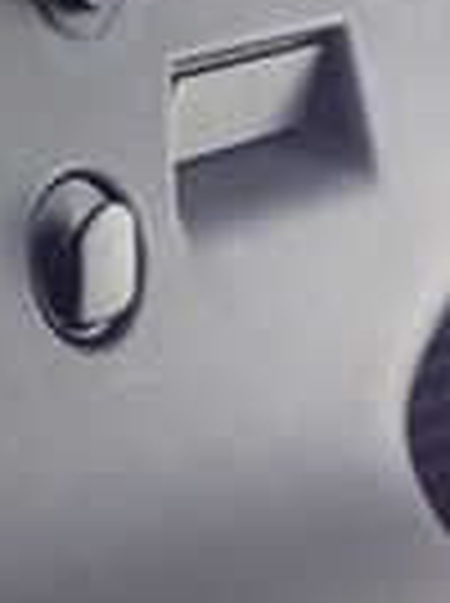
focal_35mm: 112
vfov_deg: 16.4
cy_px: 837
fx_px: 1948
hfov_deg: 13.1
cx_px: 36
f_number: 2
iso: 200
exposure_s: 1/50
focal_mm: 4.5
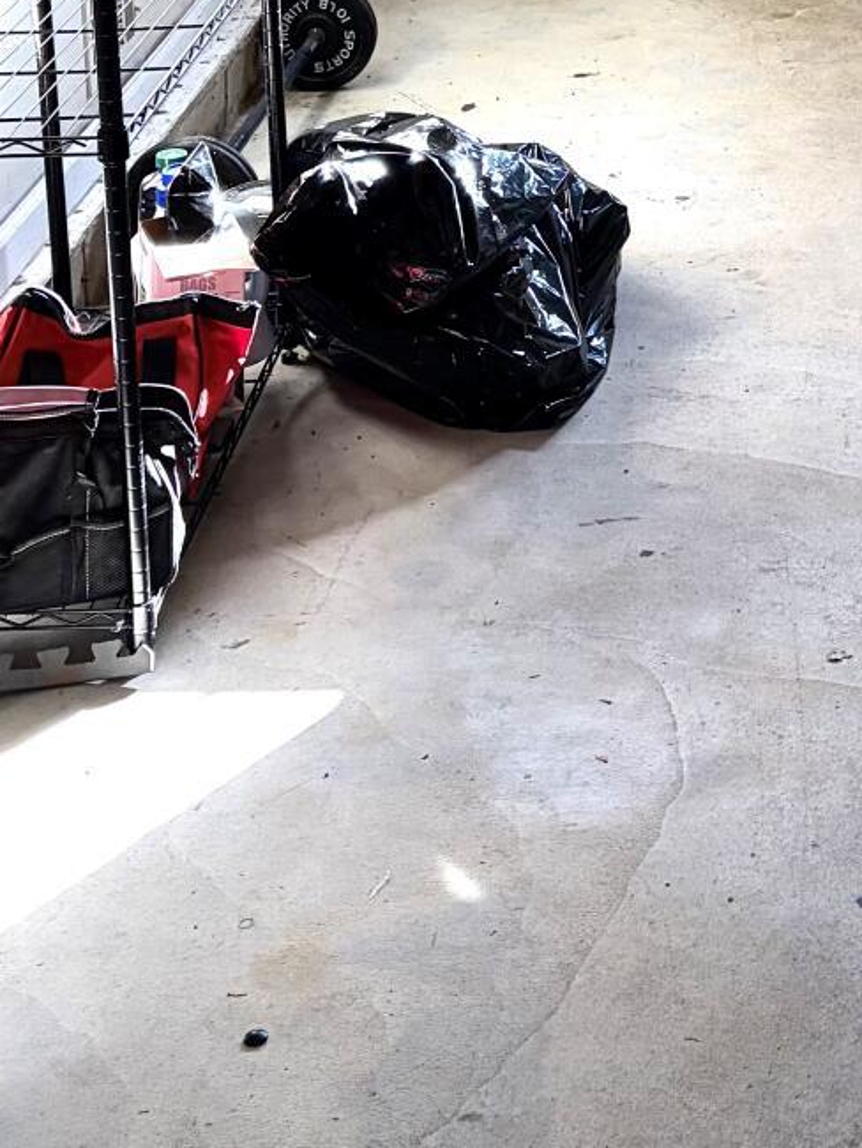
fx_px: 2654
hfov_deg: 17.6
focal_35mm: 80
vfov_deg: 22.0
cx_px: 1028
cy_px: -336
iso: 100
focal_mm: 5.96
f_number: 1.6
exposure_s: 1/170
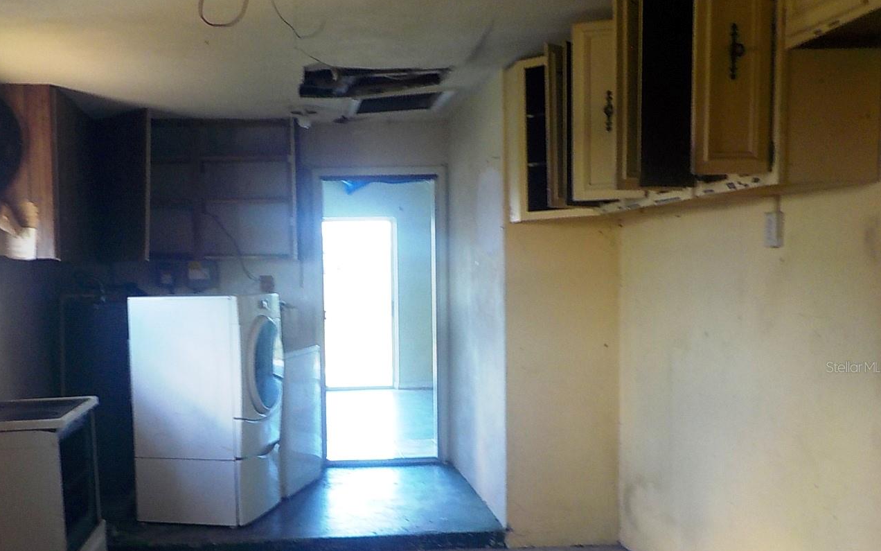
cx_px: 337
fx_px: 960
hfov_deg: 48.9
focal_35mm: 40
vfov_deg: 31.7
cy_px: 367
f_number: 3.3
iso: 125
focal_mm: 4.1
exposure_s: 1/30
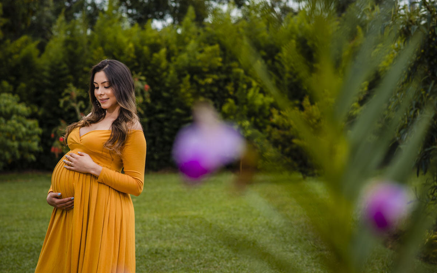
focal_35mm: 87
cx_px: 218
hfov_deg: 23.8
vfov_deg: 15.0
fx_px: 1036
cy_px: 139
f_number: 4
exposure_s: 1/800
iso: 100
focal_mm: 85
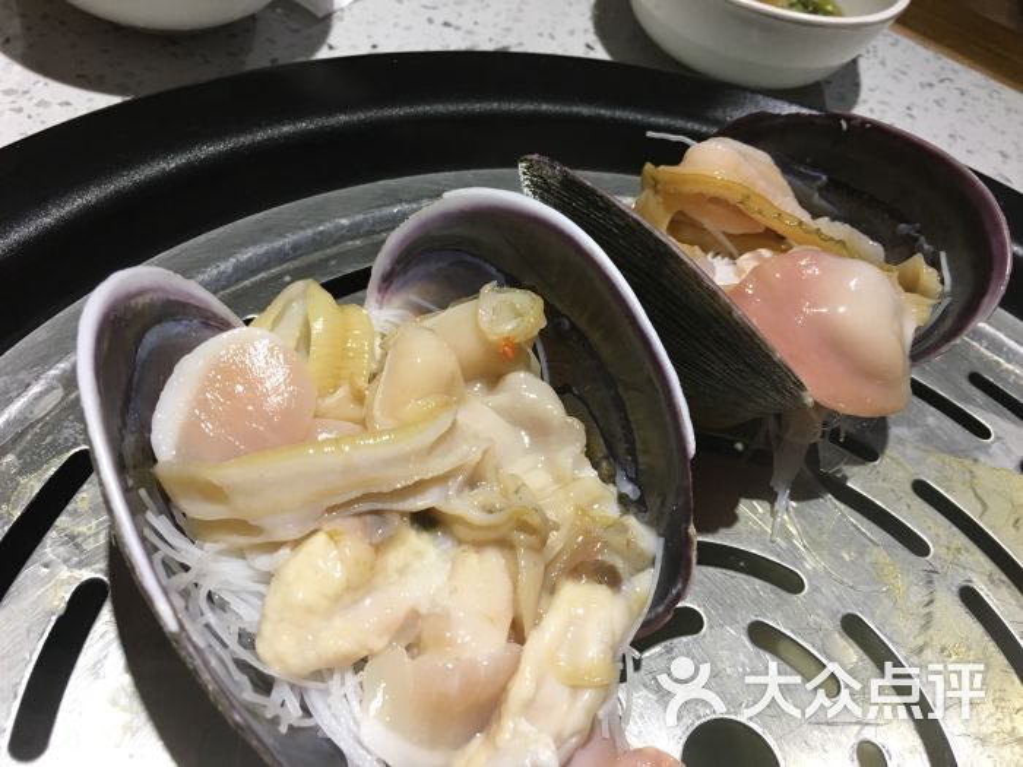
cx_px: 512
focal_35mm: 29
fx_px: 857
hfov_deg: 61.7
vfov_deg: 48.2
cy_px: 384
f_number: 2.2
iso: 160
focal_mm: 4.15
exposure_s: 1/33
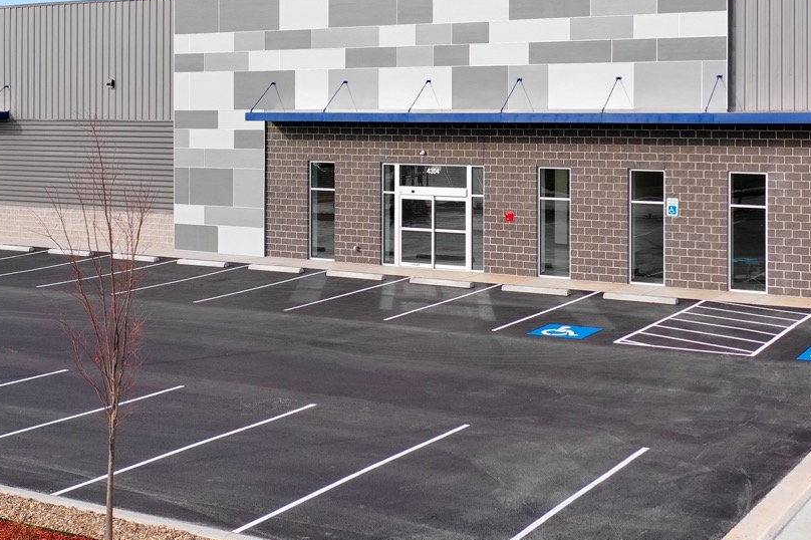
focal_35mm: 52
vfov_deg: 25.6
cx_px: 435
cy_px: 125
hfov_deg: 38.2
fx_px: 1171
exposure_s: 1/30
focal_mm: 10.26
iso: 100
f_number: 3.2
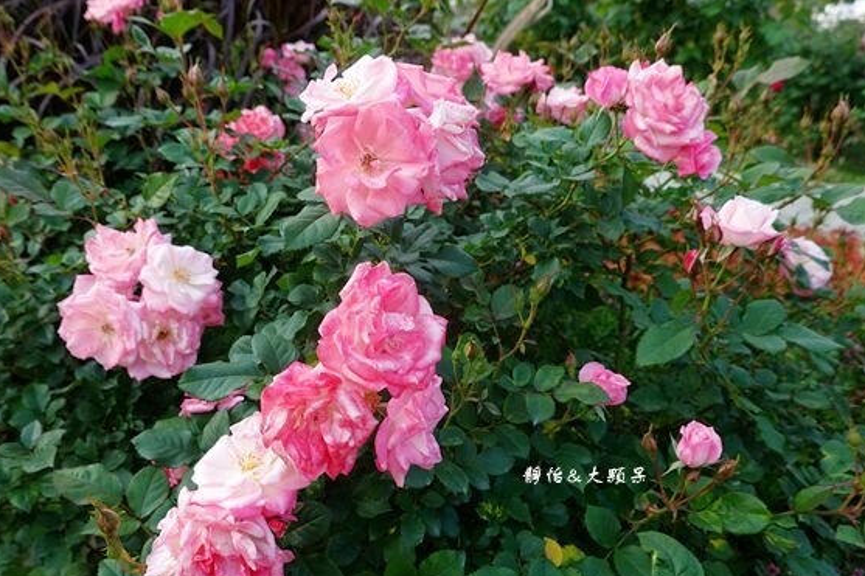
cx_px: 373
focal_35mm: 28
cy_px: 299
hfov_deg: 65.2
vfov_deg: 46.4
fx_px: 673
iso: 125
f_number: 3.5
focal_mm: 9
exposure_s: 1/200
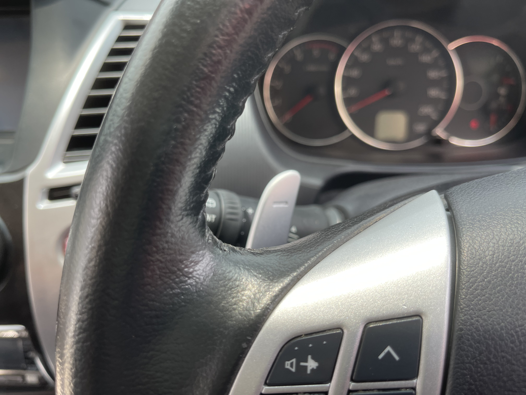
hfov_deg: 69.4
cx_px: 263
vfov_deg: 54.9
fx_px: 380
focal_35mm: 25
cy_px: 198
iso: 32
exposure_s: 1/177
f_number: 1.6
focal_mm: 5.1
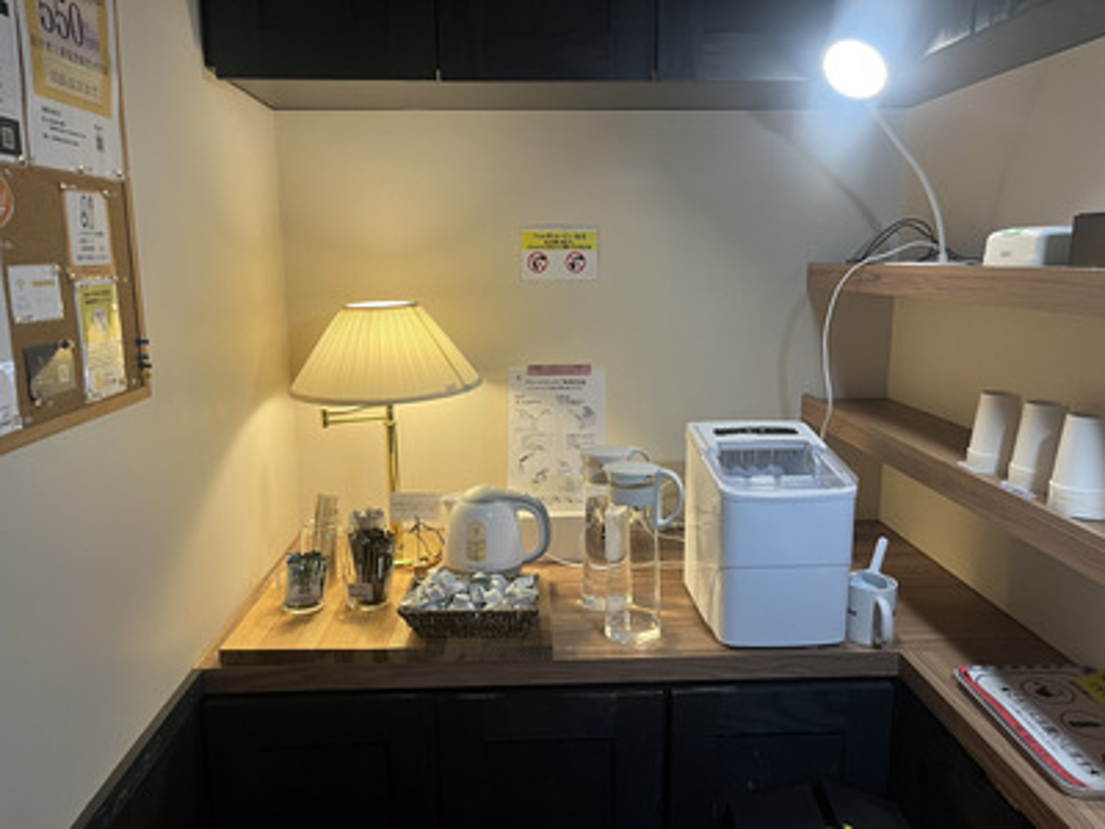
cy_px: 414
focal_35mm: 26
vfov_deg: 53.1
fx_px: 830
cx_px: 552
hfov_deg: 67.3
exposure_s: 1/50
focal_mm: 5.1
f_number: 1.6
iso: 100
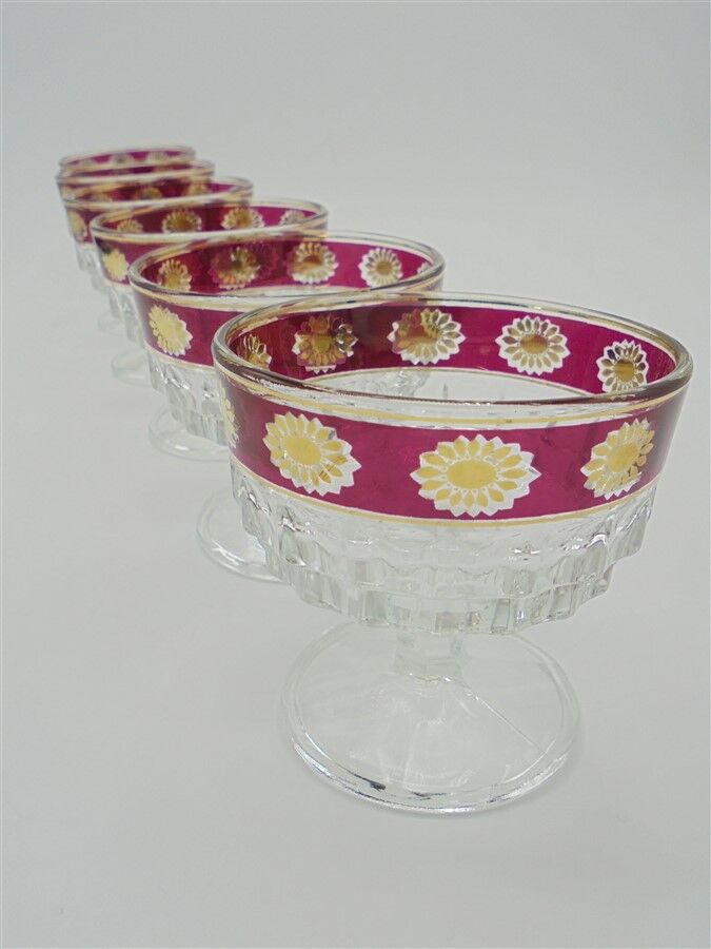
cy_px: 474
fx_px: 794
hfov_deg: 48.2
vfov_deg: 61.7
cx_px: 356
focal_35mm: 29
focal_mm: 5.3
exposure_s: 1/100
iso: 100
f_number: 3.7
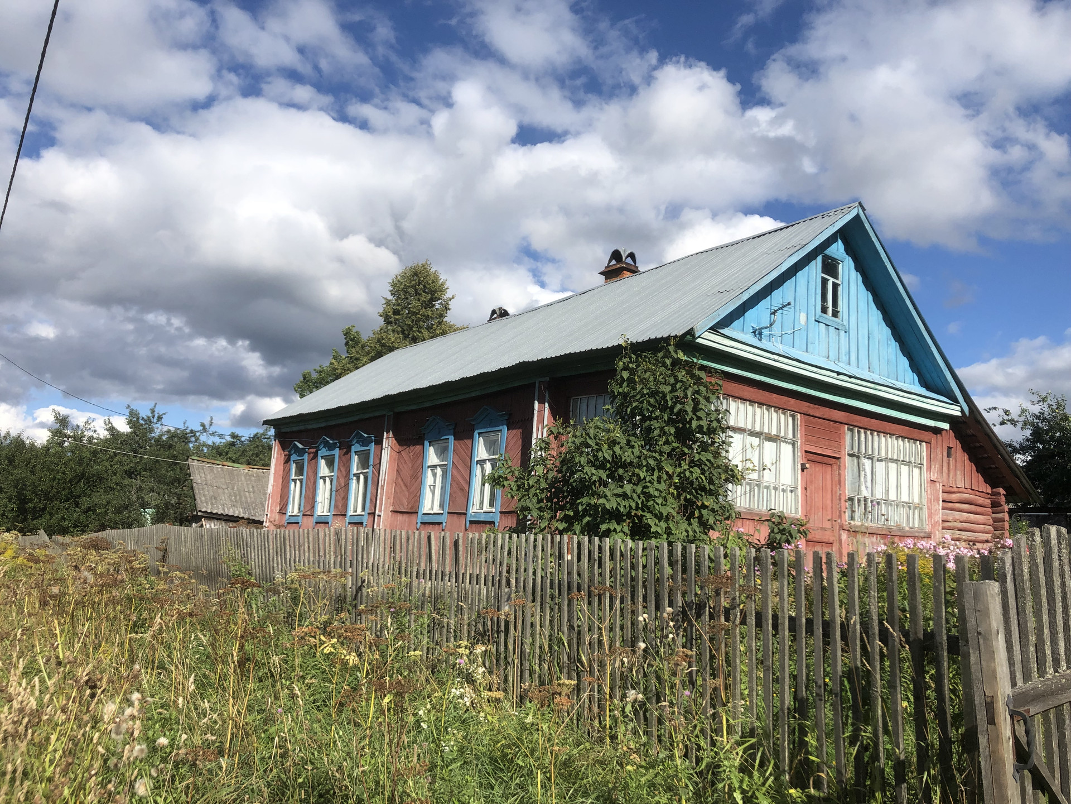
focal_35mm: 28
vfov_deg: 49.7
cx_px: 536
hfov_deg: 63.4
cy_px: 402
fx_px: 866
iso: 20
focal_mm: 4
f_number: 1.8
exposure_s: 1/2825
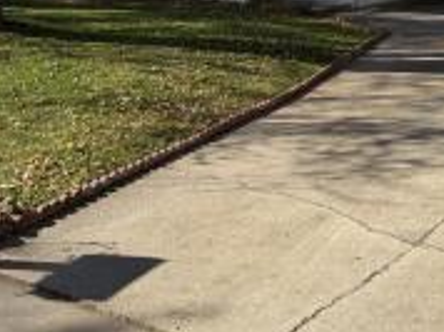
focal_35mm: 54
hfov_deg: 35.3
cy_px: 32
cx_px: 292
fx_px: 692
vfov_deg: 26.1
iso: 80
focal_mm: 6.76
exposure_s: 1/2370
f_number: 1.78
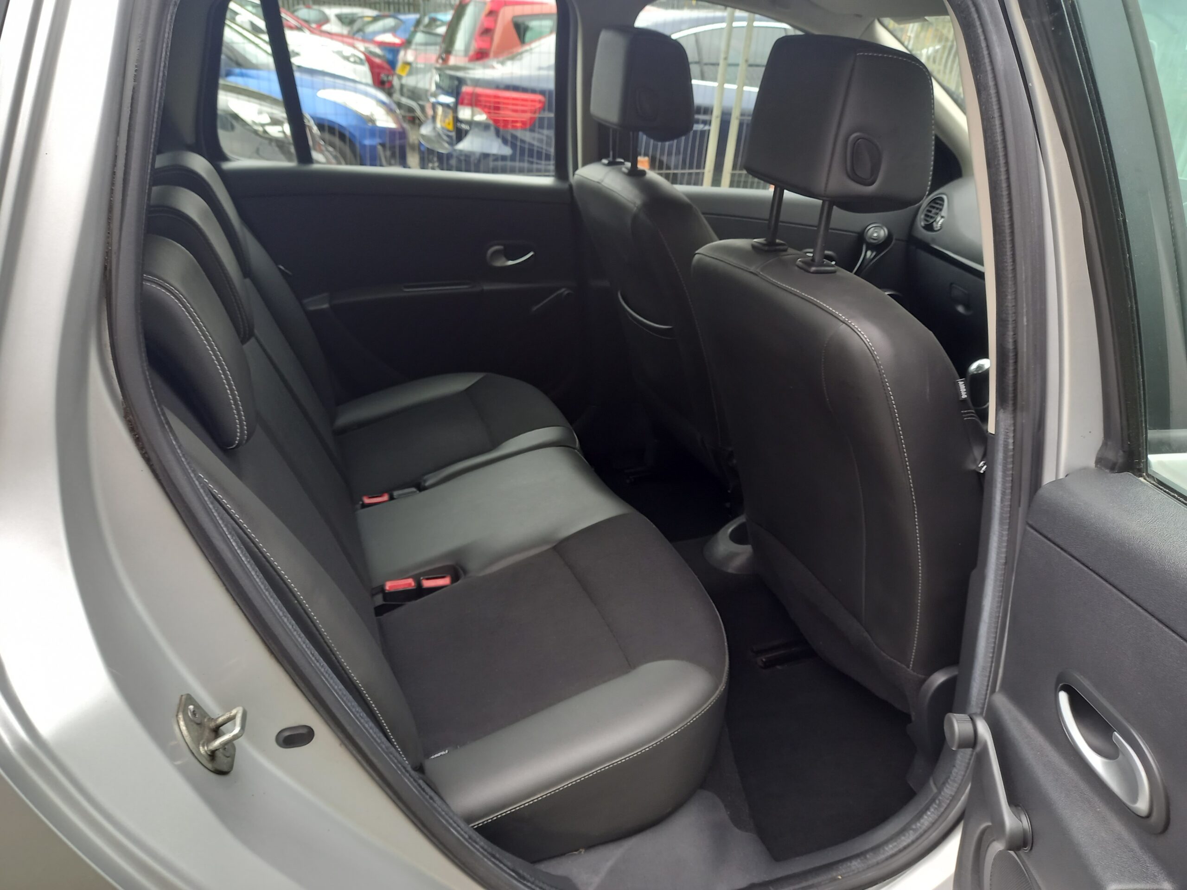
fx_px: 857
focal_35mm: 25
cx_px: 594
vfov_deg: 54.9
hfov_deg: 69.4
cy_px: 445
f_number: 2
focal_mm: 4.6
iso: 125
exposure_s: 1/60
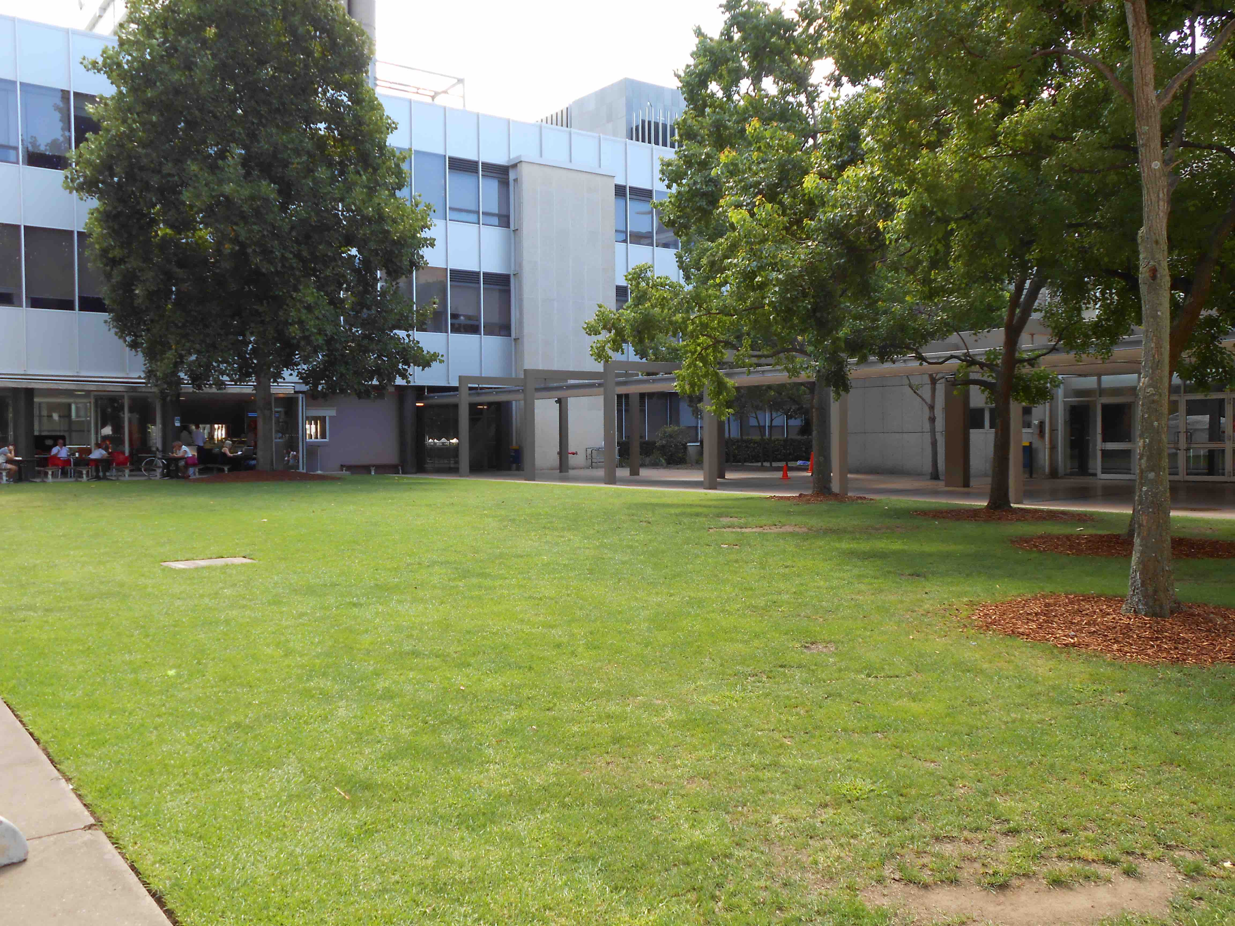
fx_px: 1070
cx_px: 618
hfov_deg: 60.0
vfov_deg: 46.8
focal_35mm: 30
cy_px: 463
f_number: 3.8
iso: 80
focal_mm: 5.3
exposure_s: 1/125
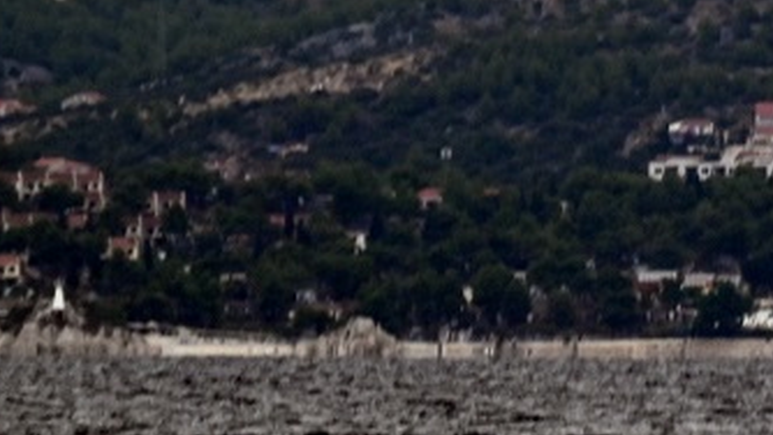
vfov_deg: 0.9
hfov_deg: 1.5
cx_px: 1109
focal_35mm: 1413
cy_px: -718
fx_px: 28967
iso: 400
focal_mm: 300
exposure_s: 1/800
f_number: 5.6
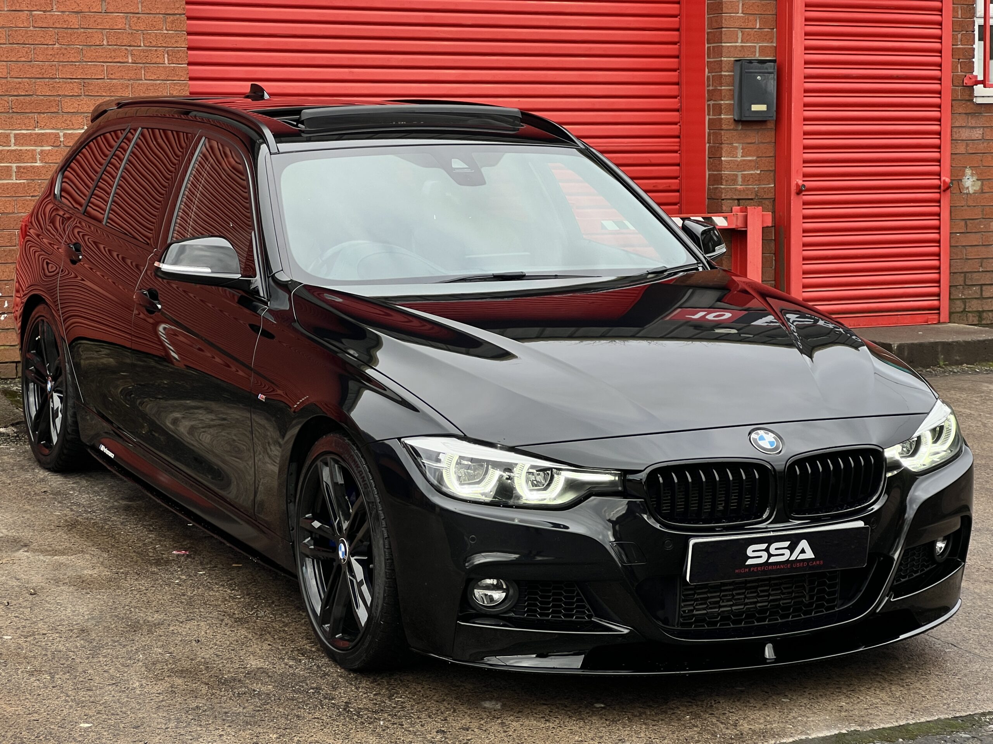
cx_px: 496
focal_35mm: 77
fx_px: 2209
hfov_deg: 25.3
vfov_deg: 19.1
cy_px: 372
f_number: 2.8
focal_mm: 9
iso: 32
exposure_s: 1/158
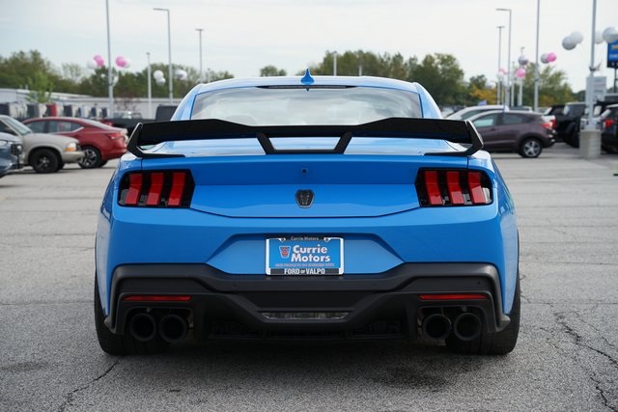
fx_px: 1253
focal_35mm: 73
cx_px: 309
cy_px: 206
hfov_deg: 27.7
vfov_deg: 18.7
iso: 100
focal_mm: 73
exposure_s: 1/200
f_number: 6.3
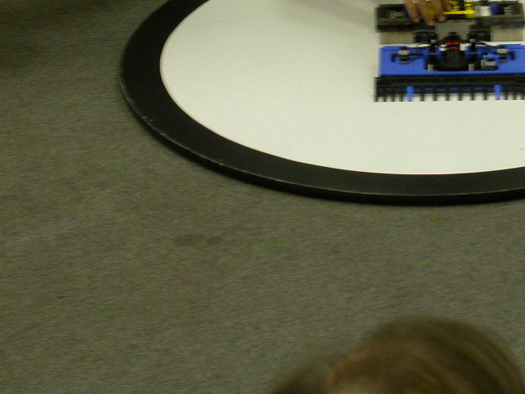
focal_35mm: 176
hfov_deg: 11.2
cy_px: 108
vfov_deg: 8.4
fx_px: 2668
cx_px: 397
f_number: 4.2
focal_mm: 23.1
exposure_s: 1/10.5
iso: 100
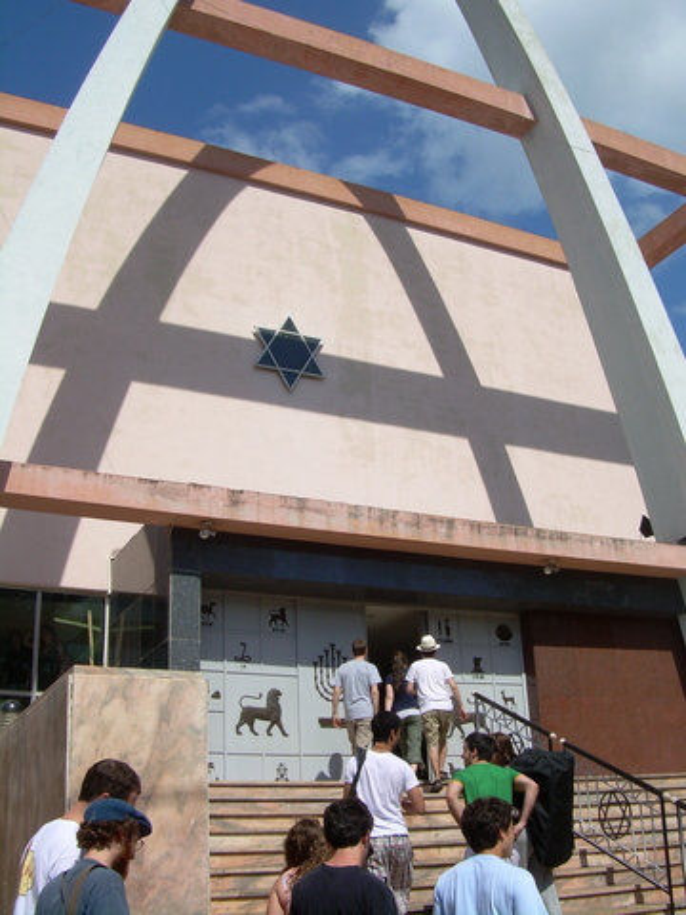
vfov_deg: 49.0
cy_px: 458
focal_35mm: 38
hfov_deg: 37.7
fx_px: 1004
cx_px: 343
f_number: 4.6
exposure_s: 1/707
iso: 50
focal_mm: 6.3
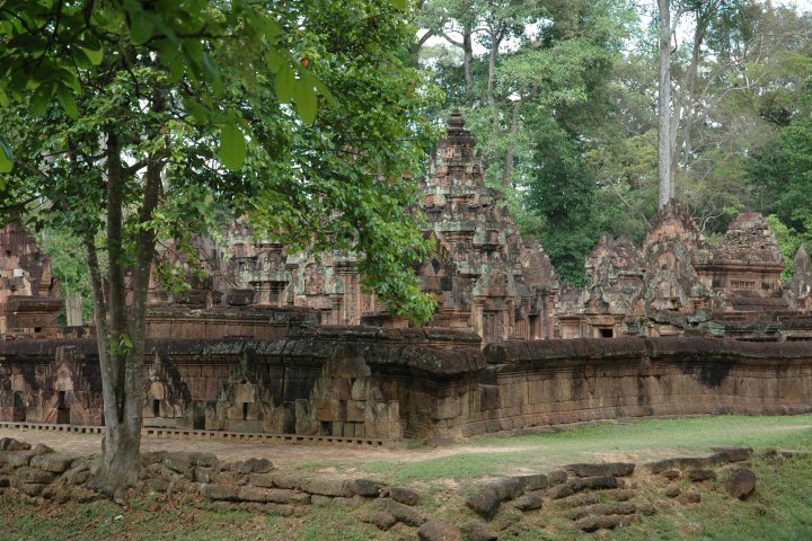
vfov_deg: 17.5
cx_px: 406
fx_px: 1759
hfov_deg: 26.0
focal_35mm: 78
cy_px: 270
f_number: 5
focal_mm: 52
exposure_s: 1/100
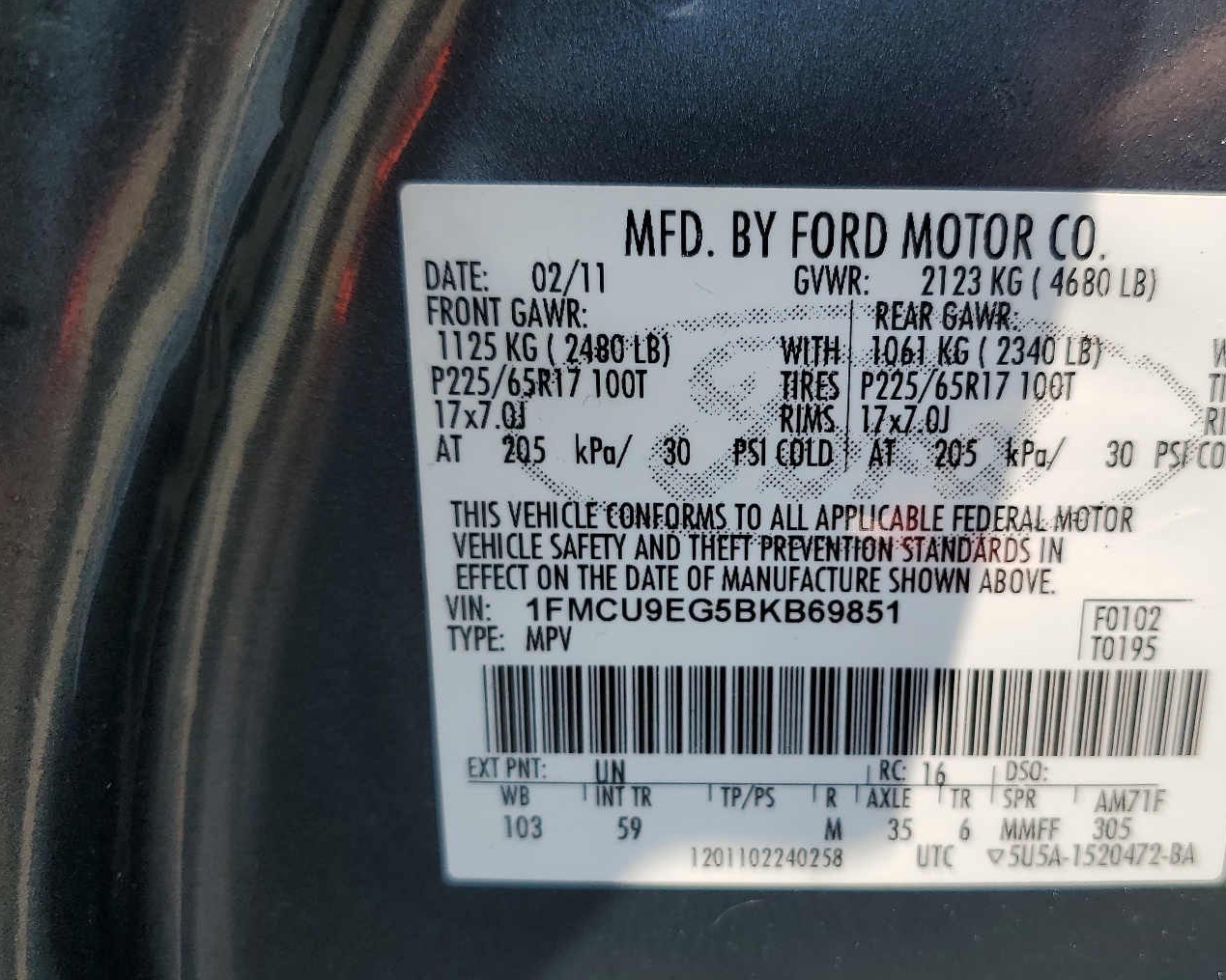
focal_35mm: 32
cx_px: 736
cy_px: 509
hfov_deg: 55.3
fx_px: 1161
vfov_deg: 45.8
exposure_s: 1/1667
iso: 50
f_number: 1.5
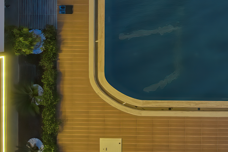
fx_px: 532
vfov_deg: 16.0
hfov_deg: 21.8
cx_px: 297
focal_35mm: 84
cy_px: 14
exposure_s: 1/8
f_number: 2.8
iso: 550
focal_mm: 8.38
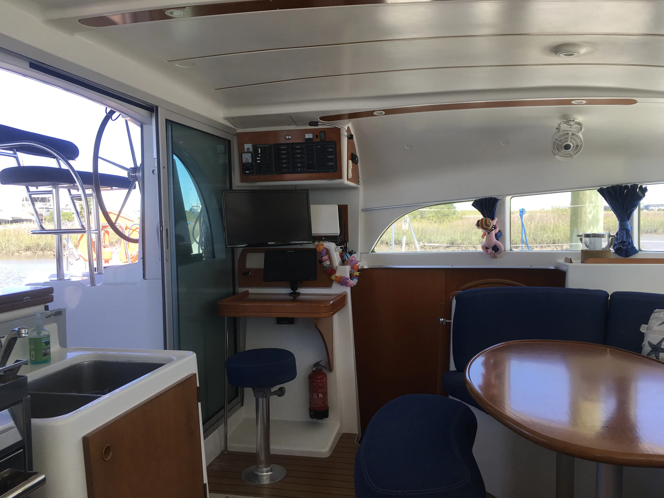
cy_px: 249
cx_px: 332
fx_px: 556
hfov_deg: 61.7
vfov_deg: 48.2
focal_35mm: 29
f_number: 2.2
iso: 25
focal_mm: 4.15
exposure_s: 1/252
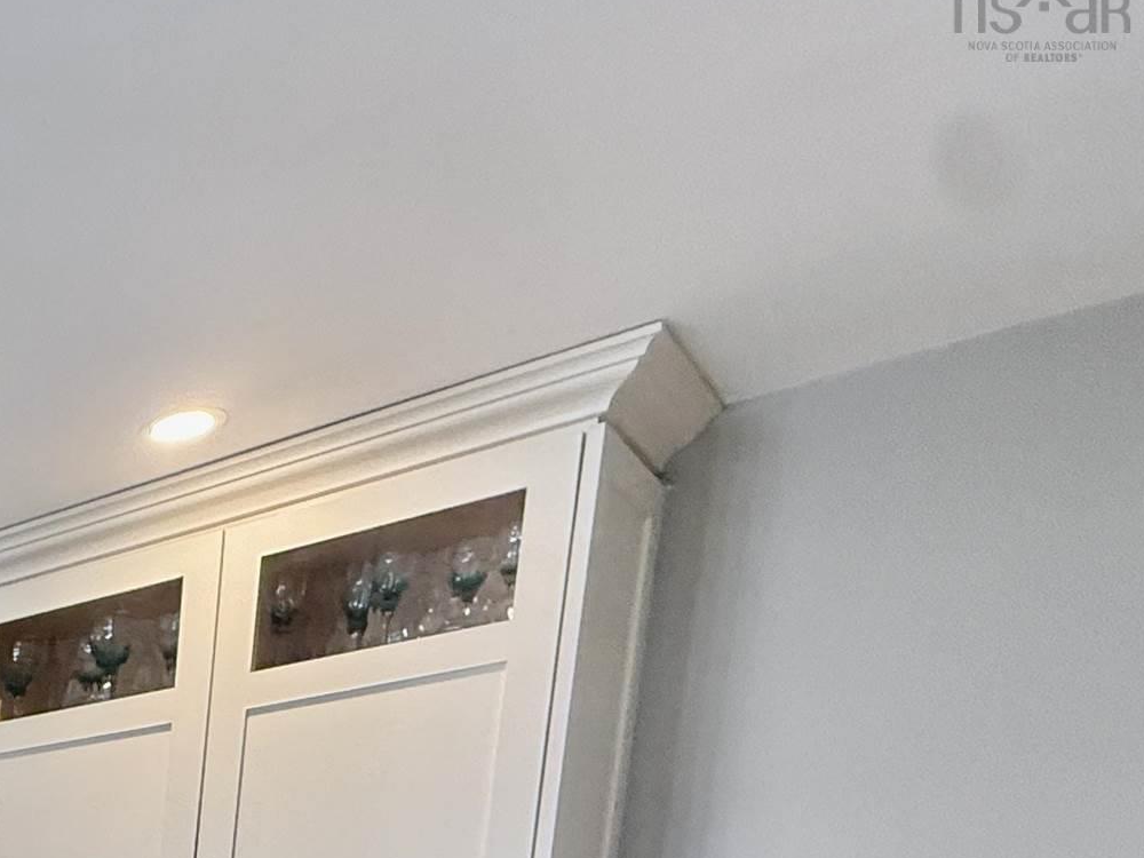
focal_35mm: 43
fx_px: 1421
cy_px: 1268
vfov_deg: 25.7
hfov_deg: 27.8
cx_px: -609
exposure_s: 1/60
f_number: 2.2
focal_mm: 2.22
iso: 400
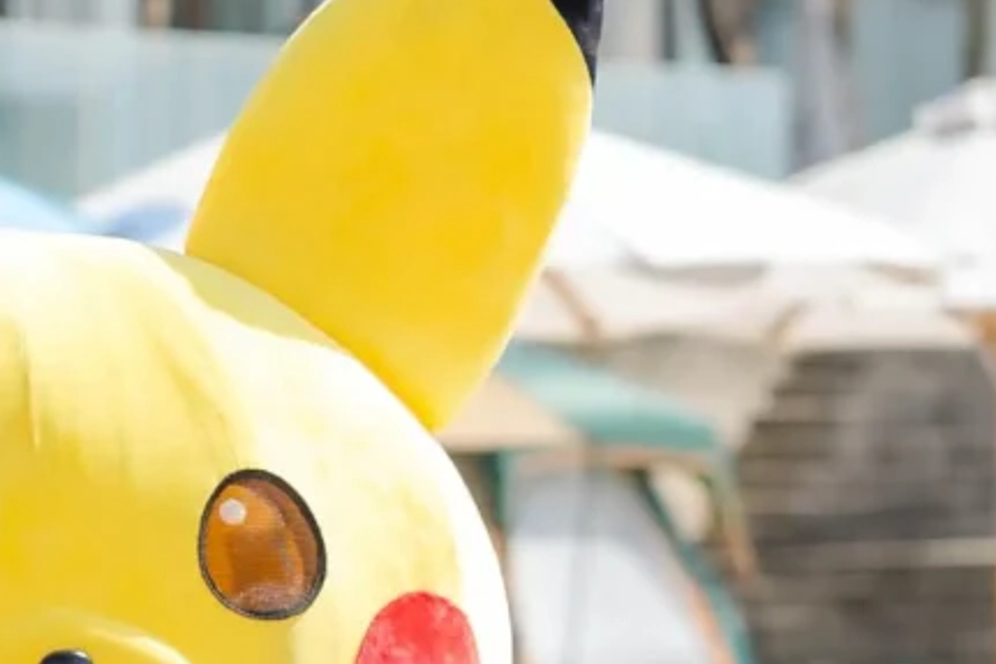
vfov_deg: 2.7
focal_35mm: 505
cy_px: 732
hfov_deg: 4.0
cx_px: -1303
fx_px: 13966
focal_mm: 85
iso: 64
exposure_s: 1/1250
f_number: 2.8
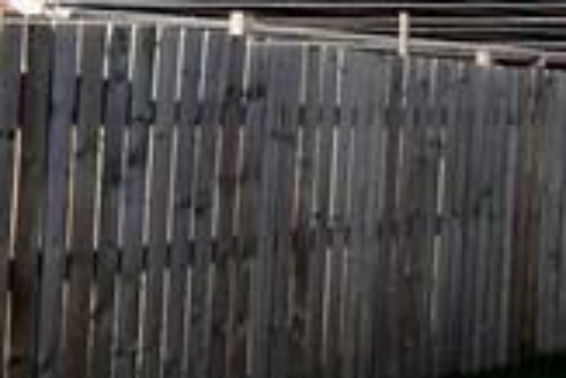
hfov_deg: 19.8
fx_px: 1479
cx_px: 743
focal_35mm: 94
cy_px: -23
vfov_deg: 14.3
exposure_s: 1/200
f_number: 8
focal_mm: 10
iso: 100
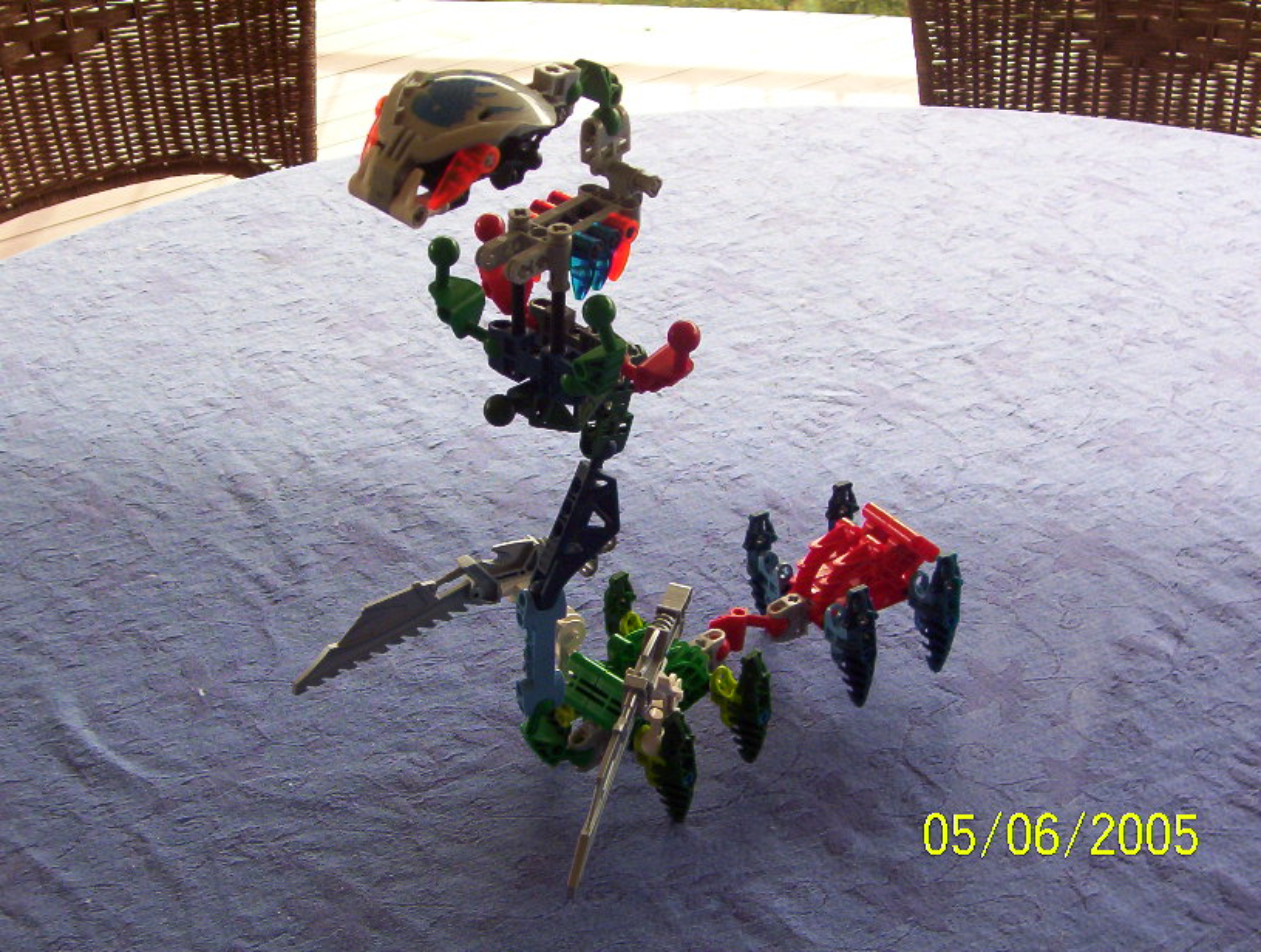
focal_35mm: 51
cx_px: 630
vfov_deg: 28.7
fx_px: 1862
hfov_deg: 37.4
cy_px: 476
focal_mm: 7.88
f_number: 3.16
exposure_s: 1/89.4
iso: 100
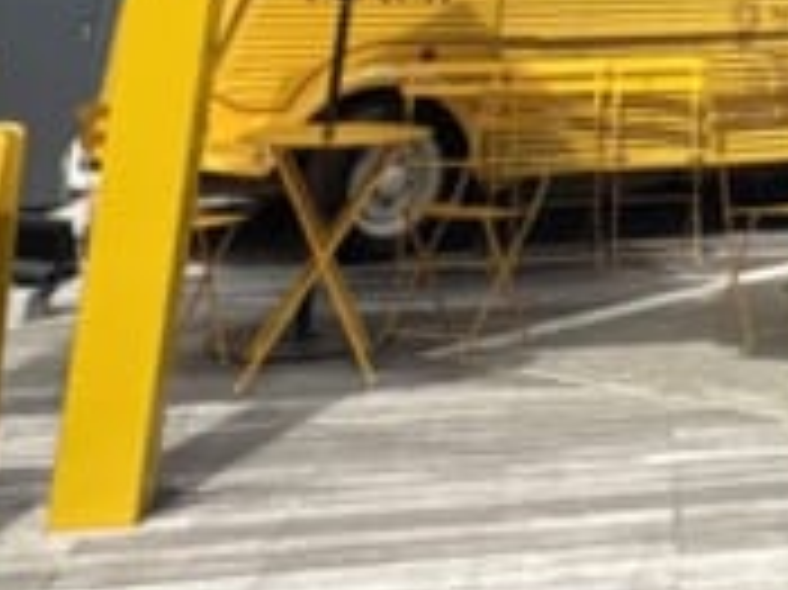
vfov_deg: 14.9
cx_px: 1207
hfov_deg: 20.2
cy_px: -572
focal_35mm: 82
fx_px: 1865
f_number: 2.2
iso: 64
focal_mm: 2.22
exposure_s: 1/1160
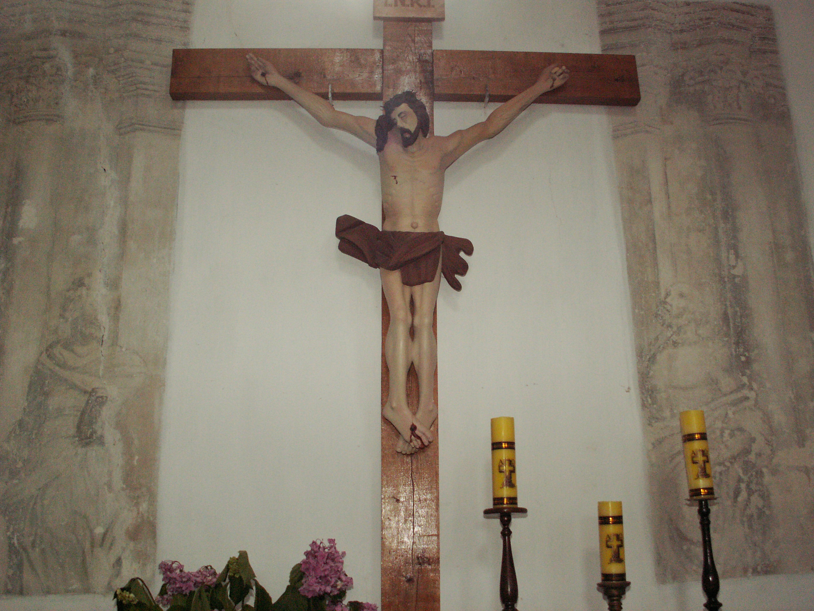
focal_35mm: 35
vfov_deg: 40.7
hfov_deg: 52.6
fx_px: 823
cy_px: 306
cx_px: 407
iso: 160
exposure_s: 1/40
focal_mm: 5.86
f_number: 2.8
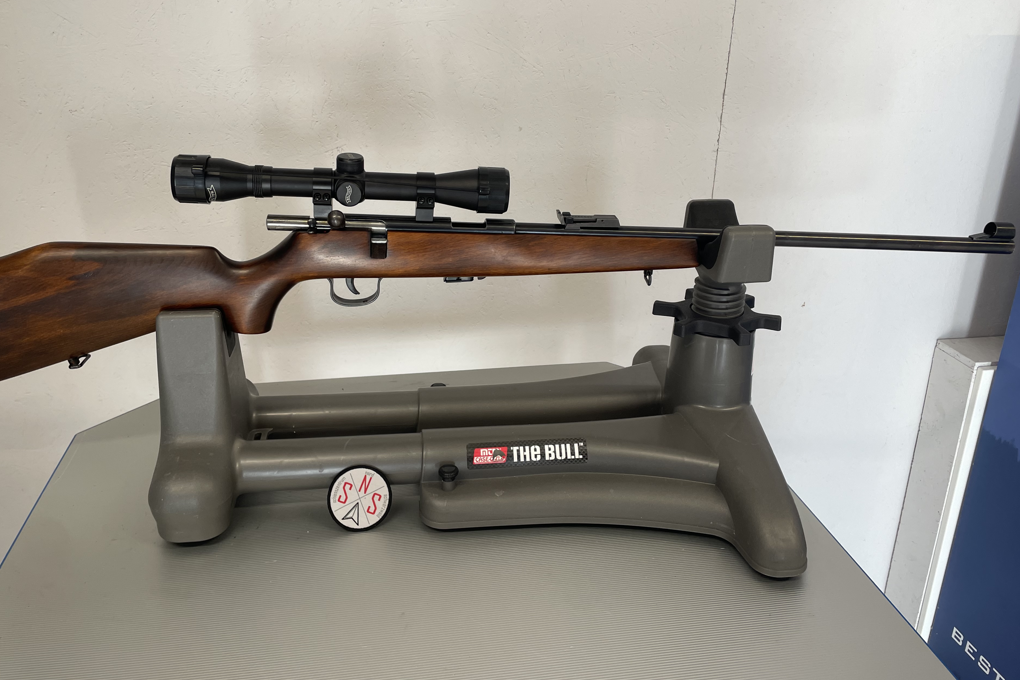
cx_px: 483
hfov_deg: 63.6
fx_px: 822
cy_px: 298
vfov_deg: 44.9
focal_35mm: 29
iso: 50
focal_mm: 4.2
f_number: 1.6
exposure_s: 1/100
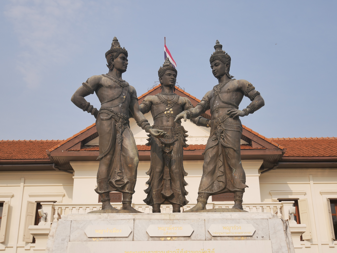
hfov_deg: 38.2
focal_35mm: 50
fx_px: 487
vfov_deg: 29.1
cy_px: 126
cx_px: 168
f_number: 5.1
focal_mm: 25
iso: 200
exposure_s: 1/1000
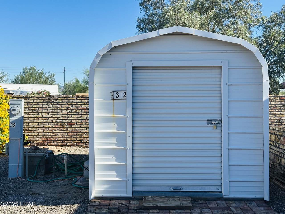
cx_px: 142
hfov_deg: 39.7
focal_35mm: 48
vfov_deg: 30.3
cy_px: 107
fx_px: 395
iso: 64
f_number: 1.78
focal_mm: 6.86
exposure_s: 1/2809
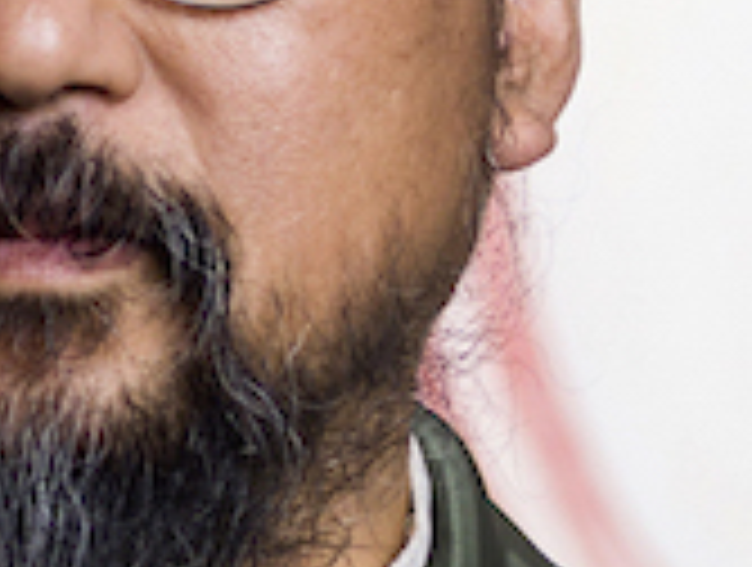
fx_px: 12322
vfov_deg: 2.6
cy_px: 356
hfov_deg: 3.5
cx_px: 1225
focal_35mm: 566
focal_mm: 77
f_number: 5
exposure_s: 1/25
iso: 250
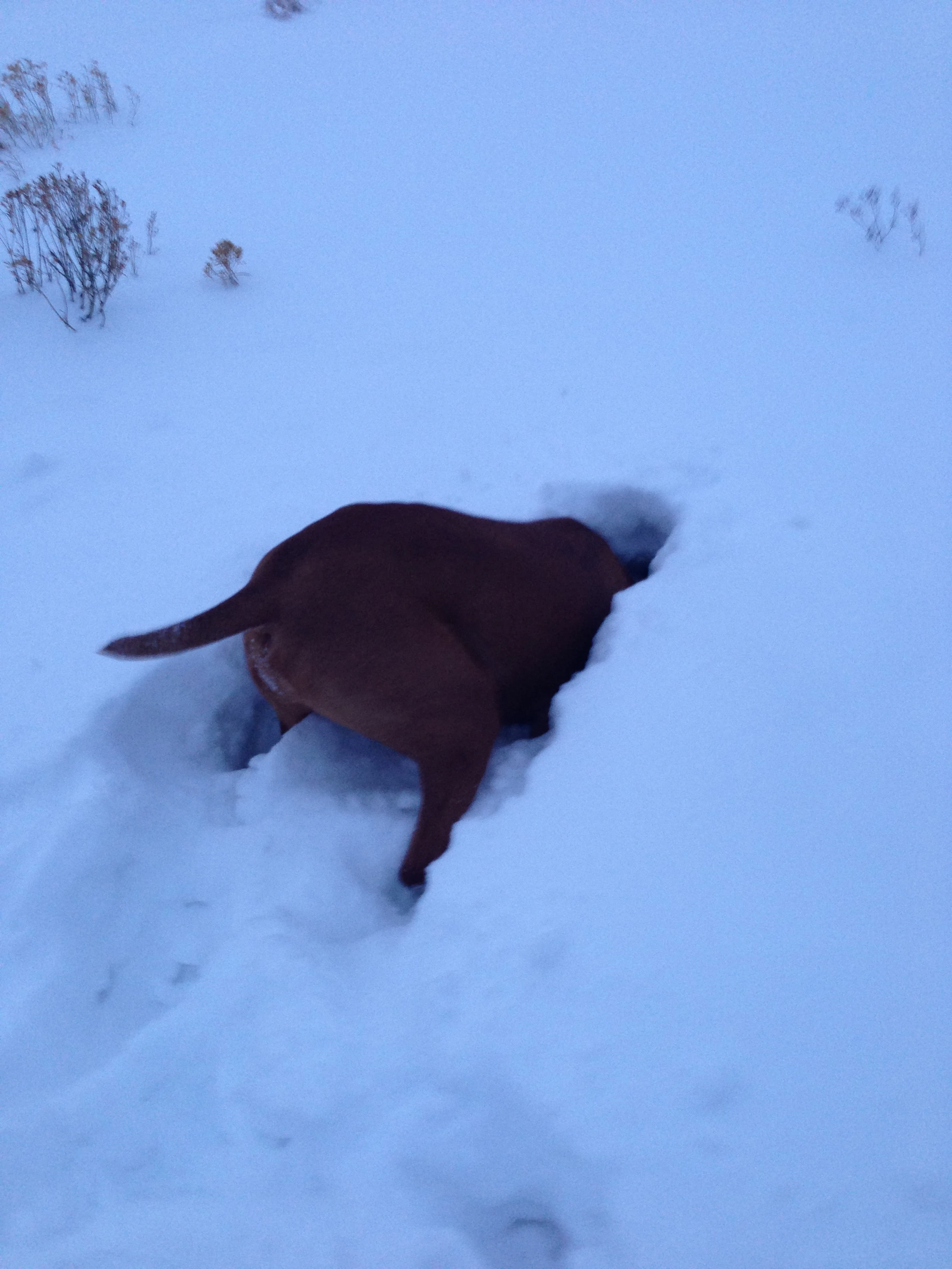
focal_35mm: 33
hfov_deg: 42.9
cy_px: 634
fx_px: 1210
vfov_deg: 55.4
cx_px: 476
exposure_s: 1/20
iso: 100
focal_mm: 4.13
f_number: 2.4
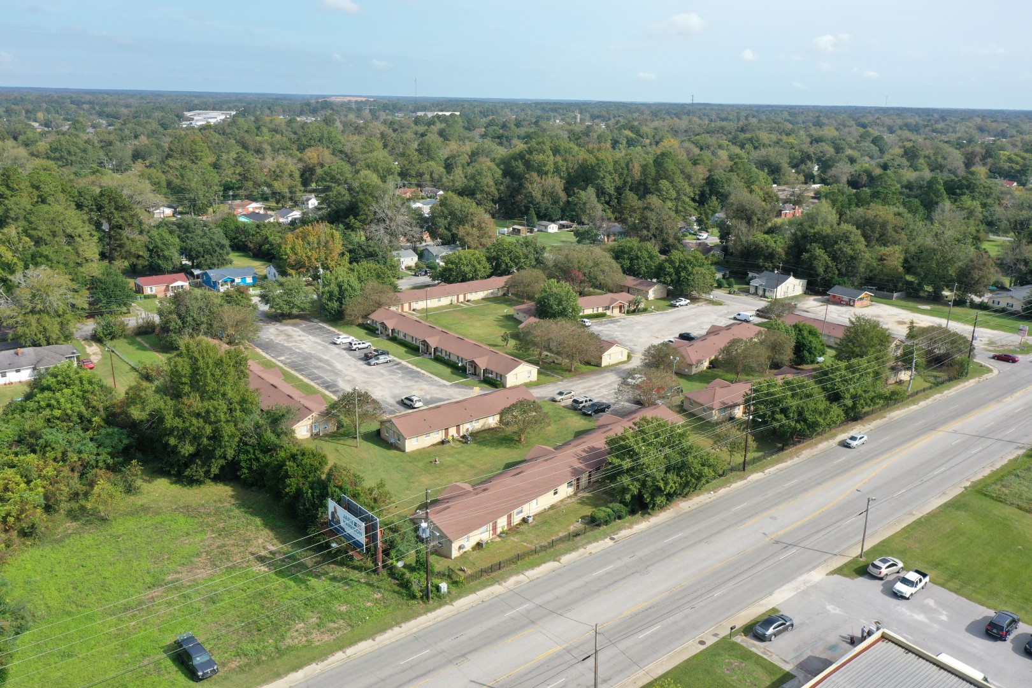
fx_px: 803
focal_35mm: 28
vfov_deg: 46.4
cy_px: 344
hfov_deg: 65.5
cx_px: 516
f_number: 5.6
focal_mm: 10.26
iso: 100
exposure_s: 1/320
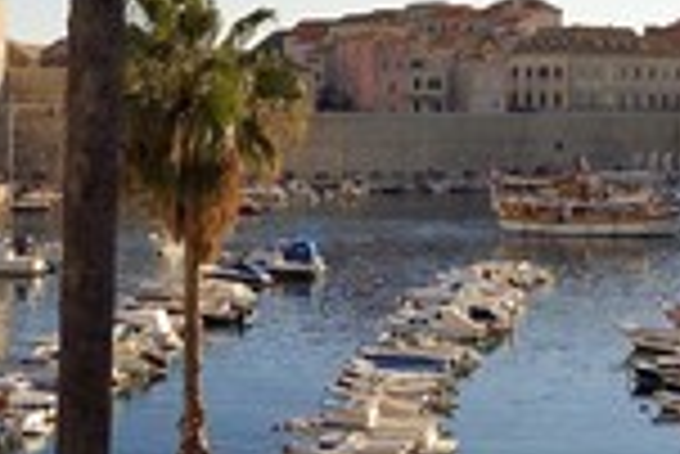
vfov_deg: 15.4
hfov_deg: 22.8
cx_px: 367
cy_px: 166
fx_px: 1683
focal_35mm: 89
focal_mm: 32
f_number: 10
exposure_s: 1/400
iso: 200
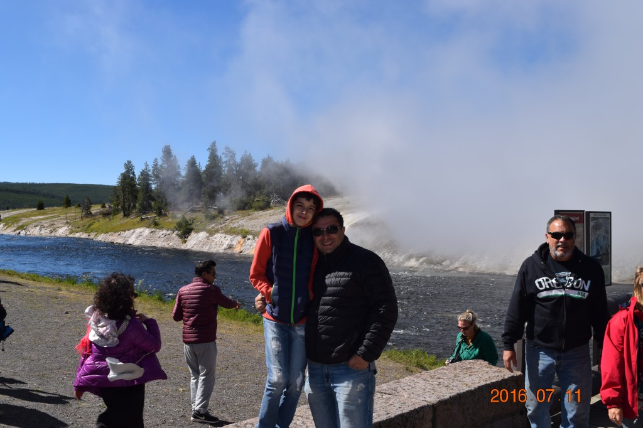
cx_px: 322
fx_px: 670
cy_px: 214
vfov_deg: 35.5
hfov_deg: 51.3
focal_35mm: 38
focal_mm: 25
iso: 100
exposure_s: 1/200
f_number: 10
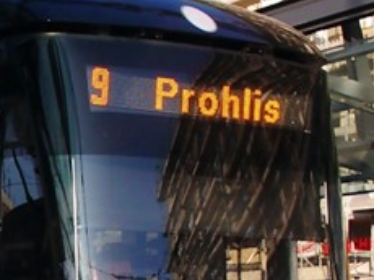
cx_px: -24
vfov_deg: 11.9
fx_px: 1317
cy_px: 316
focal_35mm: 122
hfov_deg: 15.8
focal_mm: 5.8
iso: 80
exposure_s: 1/250
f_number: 4.3
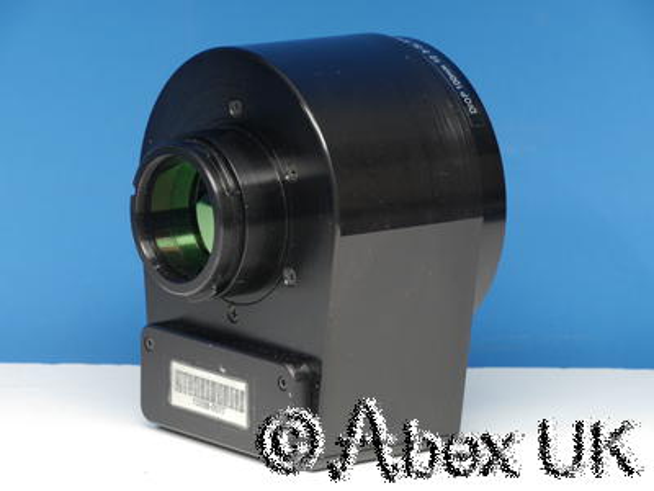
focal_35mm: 218
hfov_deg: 9.1
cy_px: 246
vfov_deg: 6.8
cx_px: 327
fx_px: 4119
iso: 400
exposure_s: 1/2.5
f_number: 11
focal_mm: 109
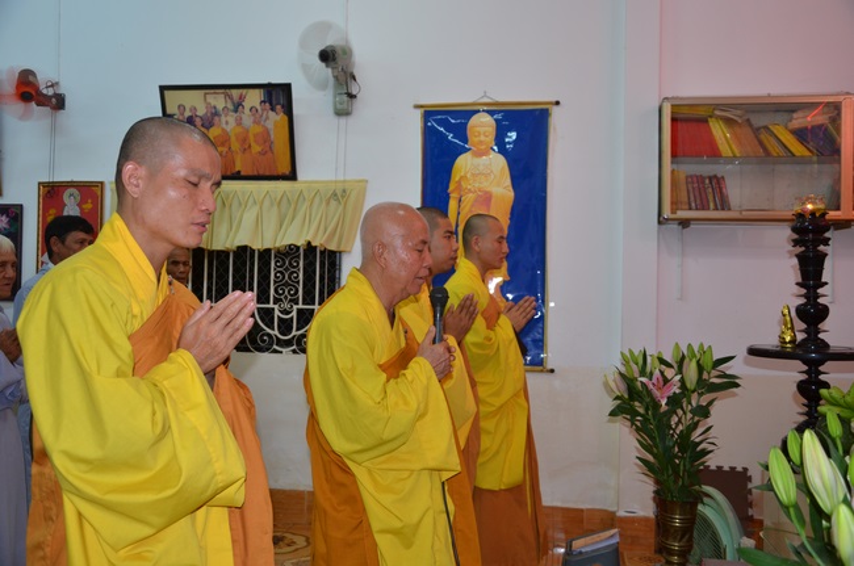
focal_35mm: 36
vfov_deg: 36.7
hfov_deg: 53.2
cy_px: 283
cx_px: 427
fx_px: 853
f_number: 4.5
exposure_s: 1/60
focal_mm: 24
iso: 640
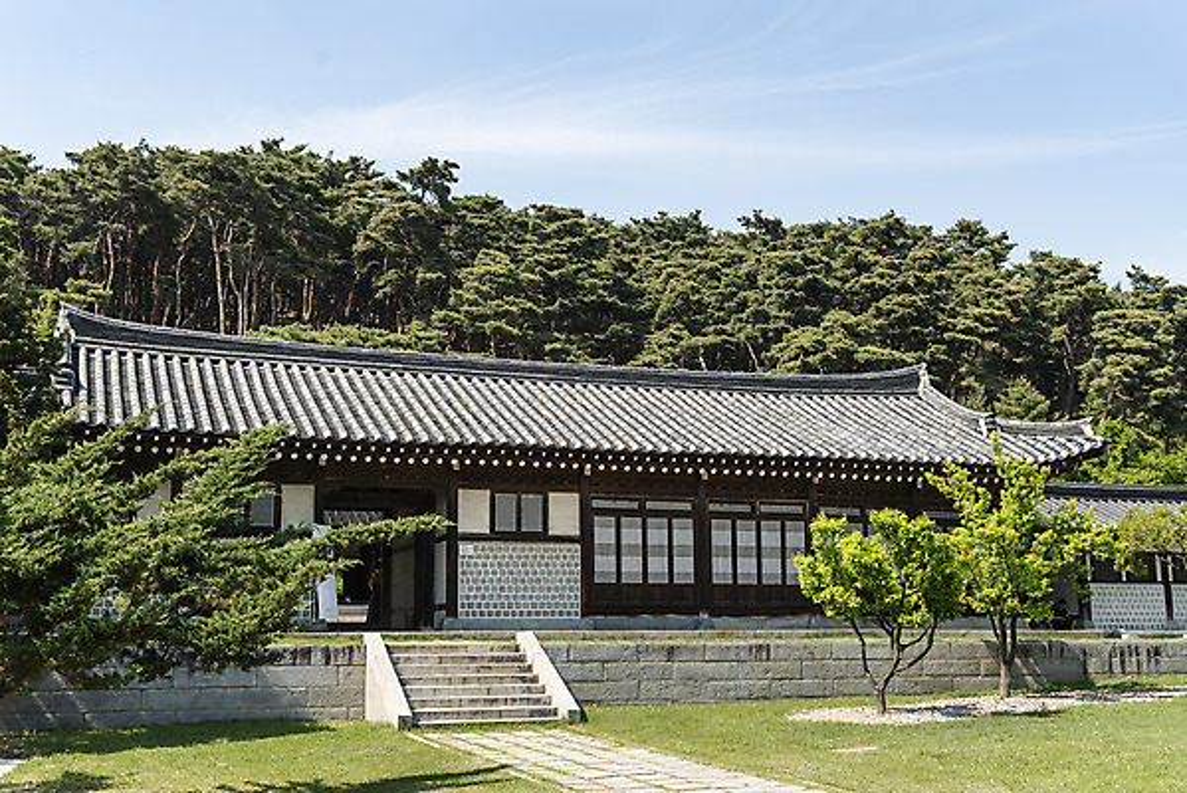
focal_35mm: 44
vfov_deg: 30.5
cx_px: 594
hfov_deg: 44.5
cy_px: 396
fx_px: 1451
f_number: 5.6
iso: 100
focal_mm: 44
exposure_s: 1/400
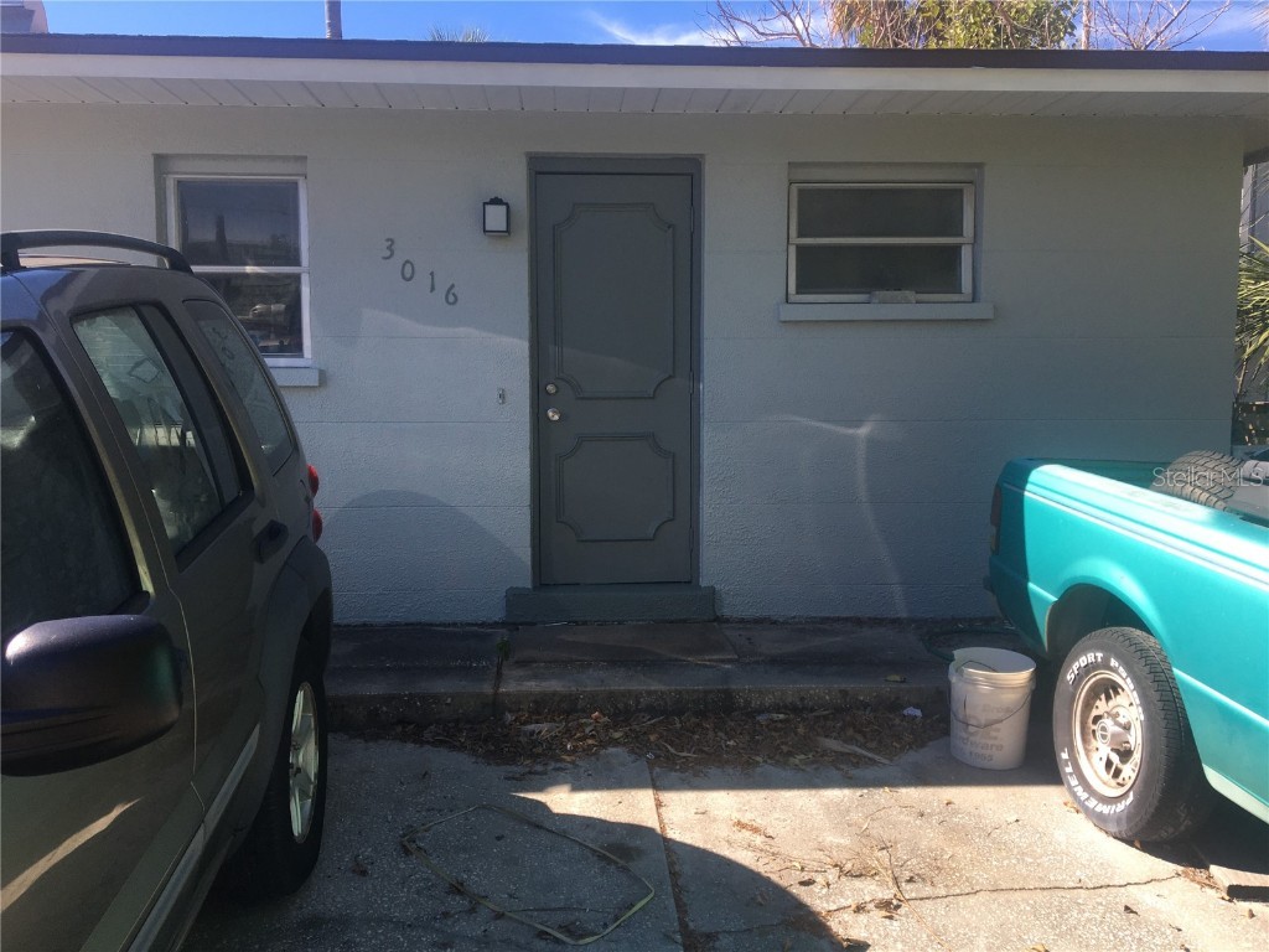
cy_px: 476
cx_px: 634
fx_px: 1063
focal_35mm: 29
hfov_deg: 61.7
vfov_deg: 48.2
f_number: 2.2
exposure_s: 1/641
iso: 25
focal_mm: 4.15
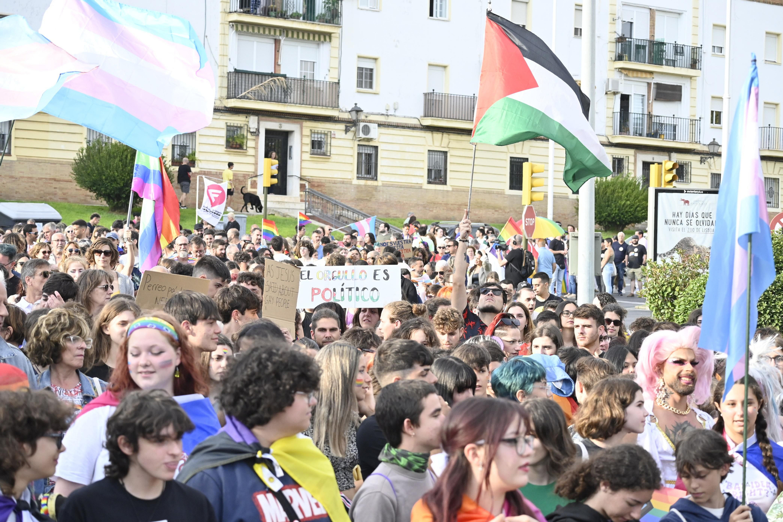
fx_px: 2022
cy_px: 261
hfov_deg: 21.9
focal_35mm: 93
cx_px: 392
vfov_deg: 14.7
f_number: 5.6
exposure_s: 1/1000
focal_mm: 62
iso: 1000
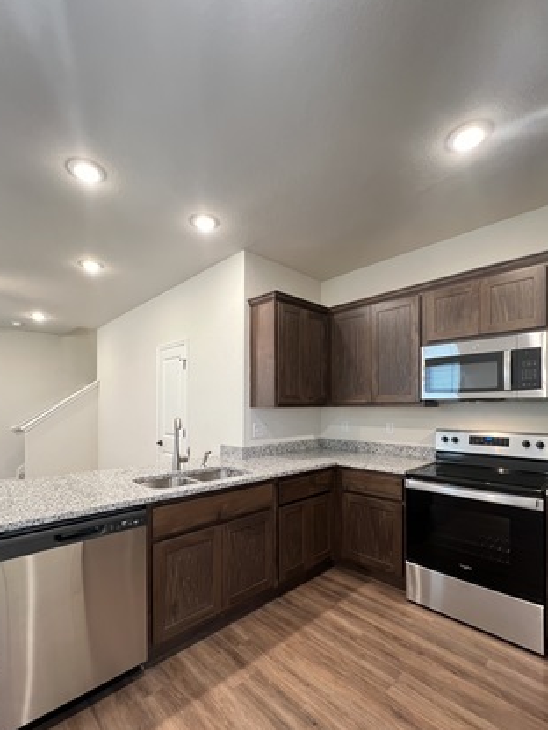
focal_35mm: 15
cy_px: 409
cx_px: 262
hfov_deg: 81.7
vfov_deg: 97.7
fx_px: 317
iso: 640
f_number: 1.8
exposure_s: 1/60
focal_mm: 1.57
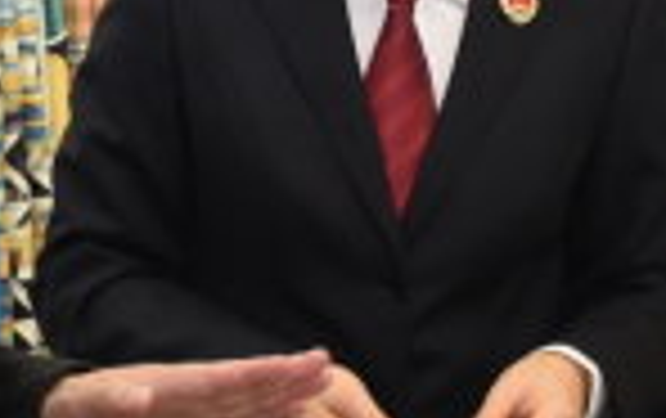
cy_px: -45
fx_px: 3745
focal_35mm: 206
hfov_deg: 10.2
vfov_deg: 6.4
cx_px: 288
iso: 800
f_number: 5.6
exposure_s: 1/60
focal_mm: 50
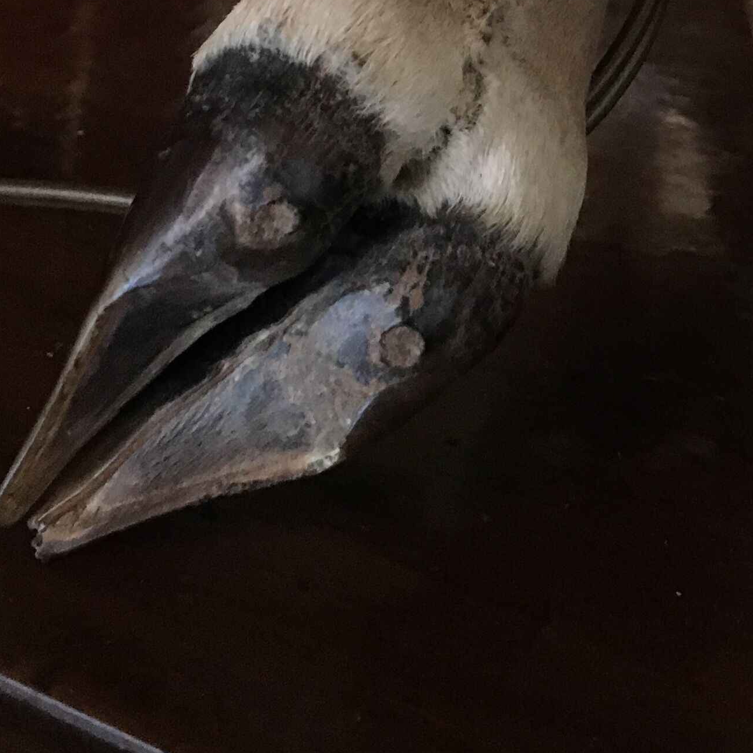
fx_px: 1969
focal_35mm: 80
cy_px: -167
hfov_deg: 21.4
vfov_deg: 20.2
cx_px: 599
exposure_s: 1/17
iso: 400
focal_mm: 4.15
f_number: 2.2
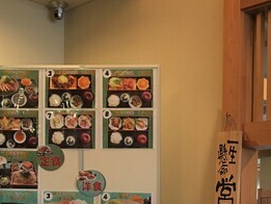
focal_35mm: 71
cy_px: 221
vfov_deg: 19.9
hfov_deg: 27.0
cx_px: 202
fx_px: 556
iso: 125
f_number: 2.2
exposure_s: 1/30
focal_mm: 4.15
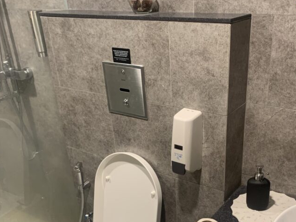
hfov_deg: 44.5
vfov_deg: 33.4
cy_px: 176
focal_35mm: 42
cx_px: 182
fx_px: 359
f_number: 1.8
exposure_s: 1/50
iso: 125
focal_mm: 4.25
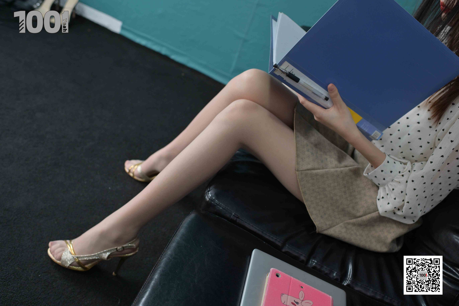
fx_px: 446
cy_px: 153
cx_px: 230
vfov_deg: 37.9
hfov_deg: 54.4
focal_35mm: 35
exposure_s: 1/160
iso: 800
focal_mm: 35
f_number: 3.5
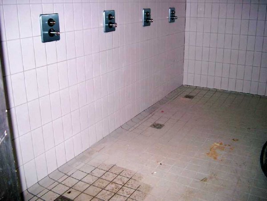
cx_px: 134
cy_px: 100
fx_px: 285
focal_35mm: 37
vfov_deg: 38.7
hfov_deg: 50.1
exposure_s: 1/60
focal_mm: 7.6
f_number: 2.6
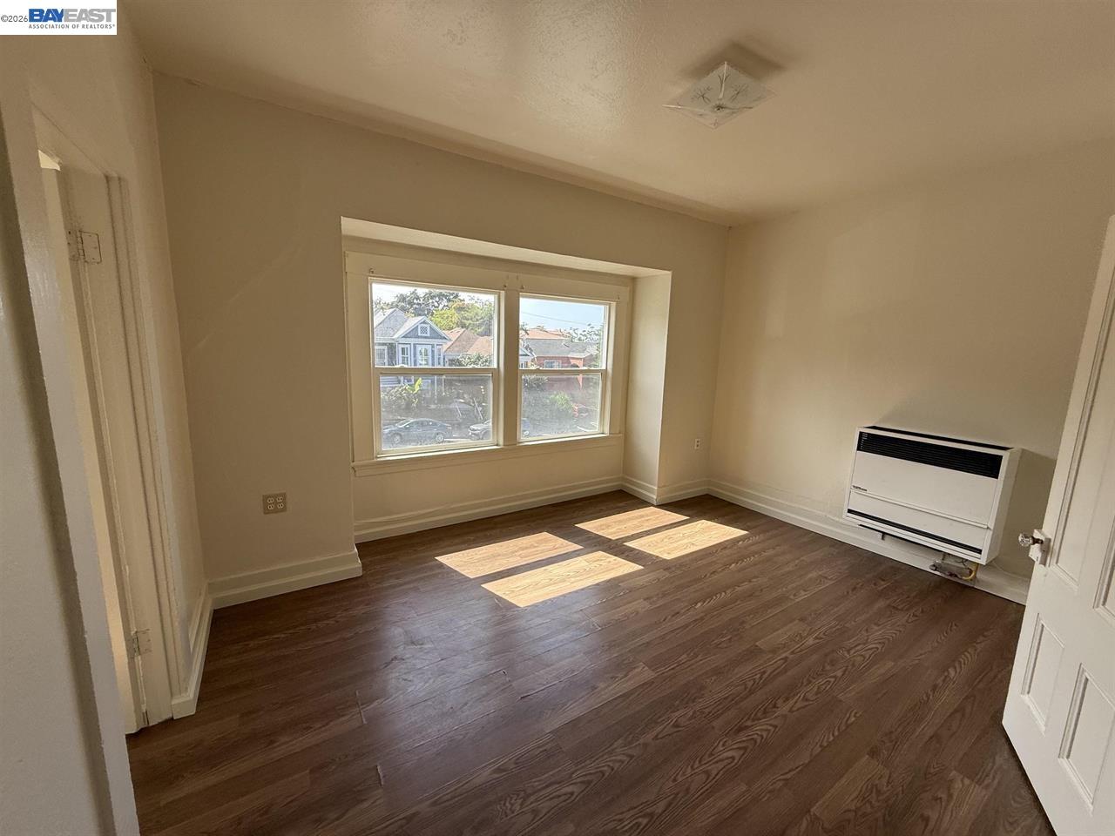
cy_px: 418
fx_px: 451
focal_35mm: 14
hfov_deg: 102.1
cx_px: 558
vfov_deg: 85.7
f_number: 2.2
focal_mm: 2.22
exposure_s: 1/421
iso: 64
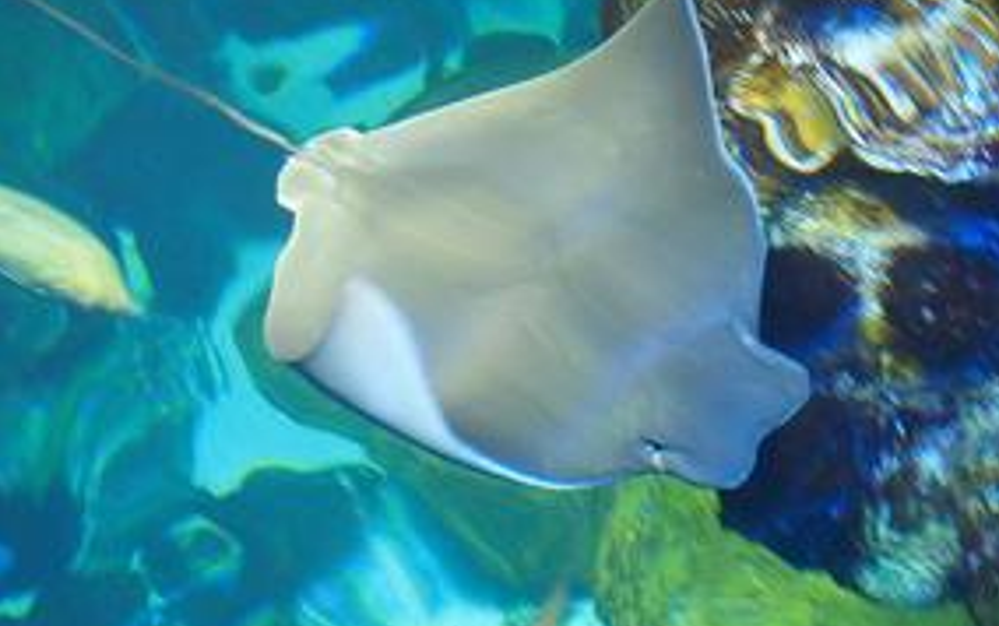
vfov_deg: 9.3
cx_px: 616
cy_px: 320
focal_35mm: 141
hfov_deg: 14.8
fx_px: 3842
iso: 640
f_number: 2.8
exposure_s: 1/60
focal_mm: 17.8
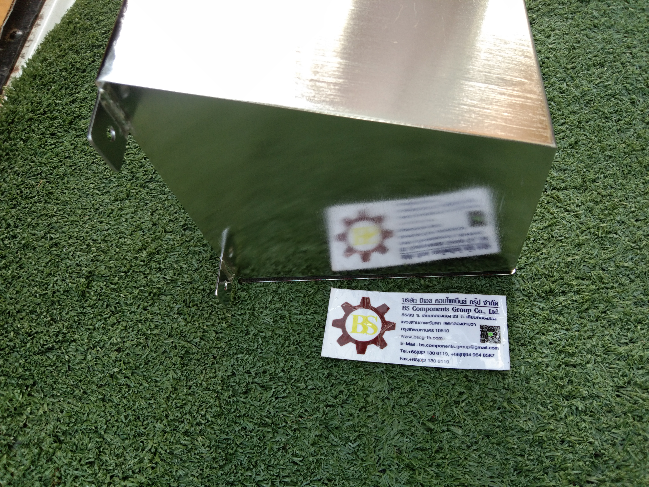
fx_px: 562
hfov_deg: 60.0
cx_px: 324
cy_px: 244
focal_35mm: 30
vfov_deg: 46.8
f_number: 2.2
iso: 68
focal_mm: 3.65
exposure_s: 1/50
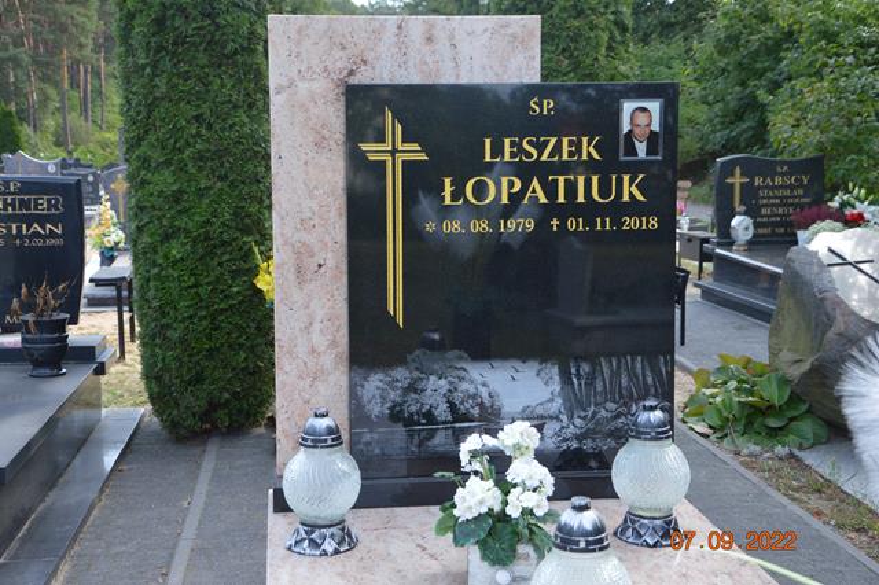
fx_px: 1281
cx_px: 440
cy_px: 292
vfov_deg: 25.7
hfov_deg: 37.9
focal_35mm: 52
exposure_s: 1/125
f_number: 5.6
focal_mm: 35
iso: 180
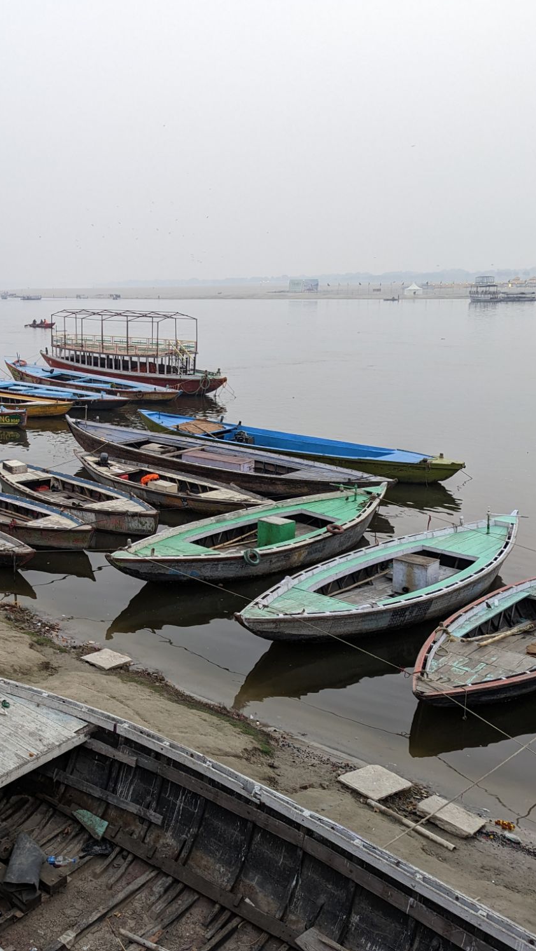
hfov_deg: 32.5
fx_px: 884
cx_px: 82
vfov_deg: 56.6
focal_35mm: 35
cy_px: 473
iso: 62
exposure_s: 1/23.9
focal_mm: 6.81
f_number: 1.85
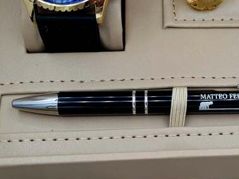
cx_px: 179
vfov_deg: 35.1
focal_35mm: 41
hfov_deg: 44.3
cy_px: 77
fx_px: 283
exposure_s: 1/769
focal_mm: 5.4
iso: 50
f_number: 1.8
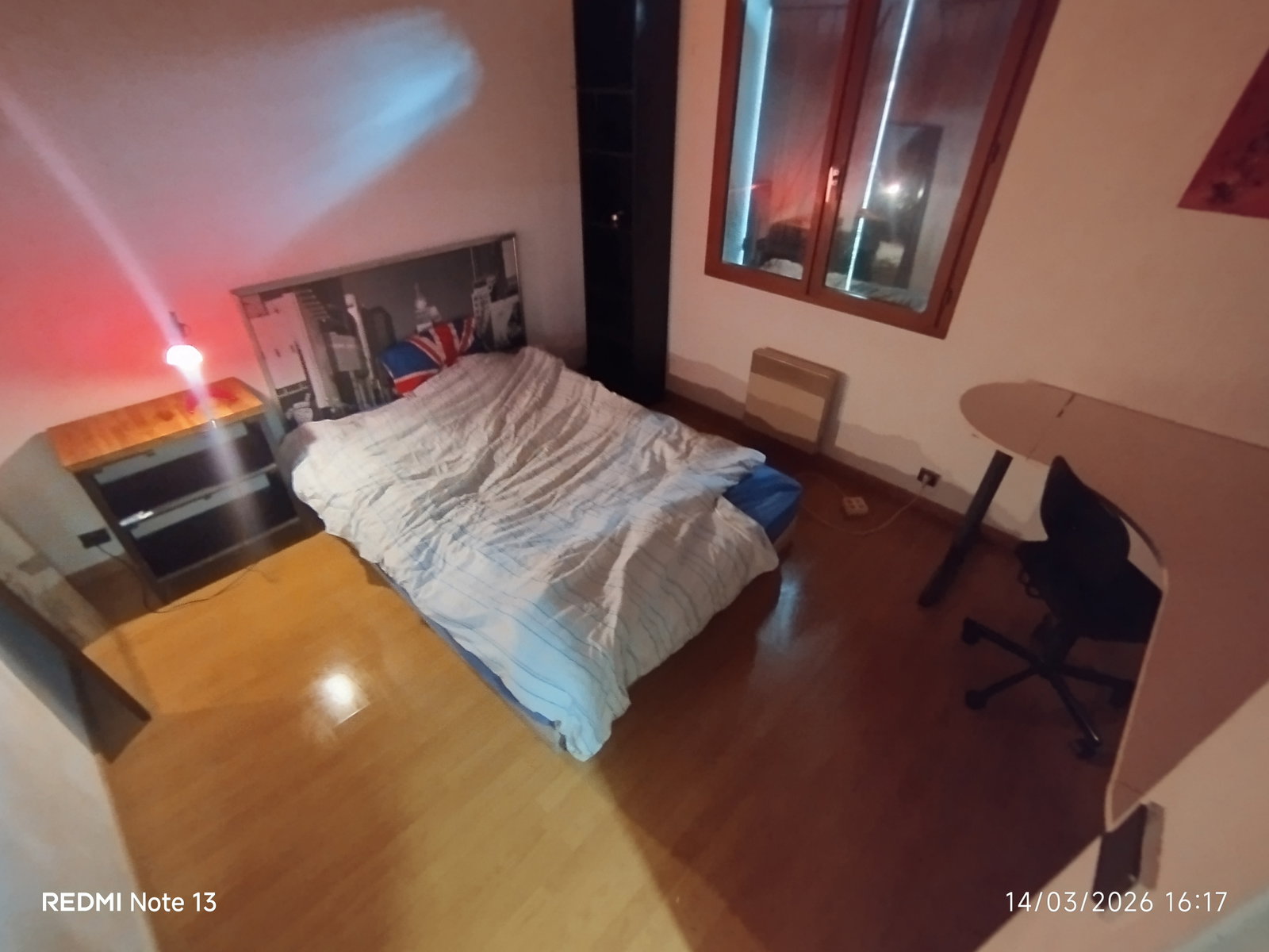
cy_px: 476
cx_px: 634
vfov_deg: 81.7
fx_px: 550
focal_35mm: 15
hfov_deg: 98.2
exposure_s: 1/17
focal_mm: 1.65
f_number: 2.2
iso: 1250
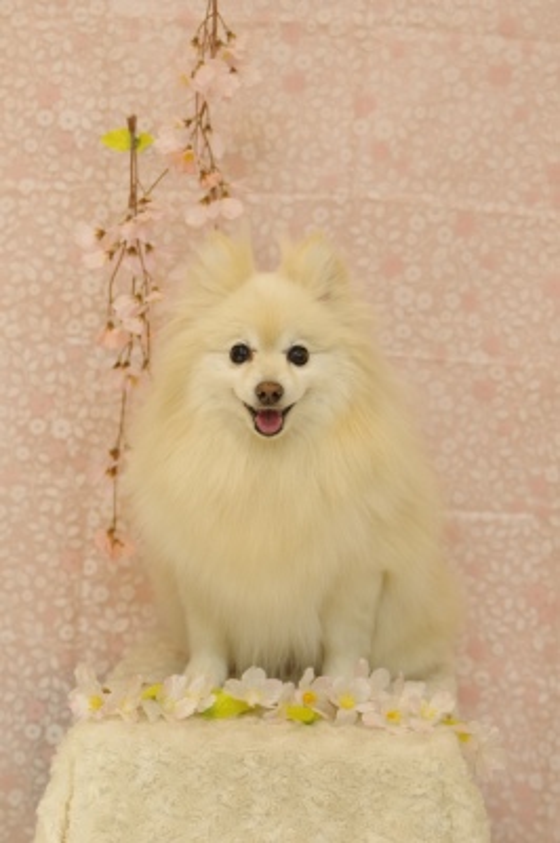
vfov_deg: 24.8
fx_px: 1917
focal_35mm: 82
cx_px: 280
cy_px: 422
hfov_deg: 16.6
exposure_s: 1/125
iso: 1250
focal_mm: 55
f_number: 2.8
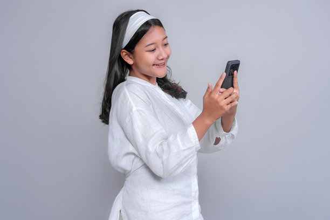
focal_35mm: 41
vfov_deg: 32.6
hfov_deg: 47.4
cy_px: 110
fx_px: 376
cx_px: 165
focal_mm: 41
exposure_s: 1/125
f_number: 7.1
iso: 200
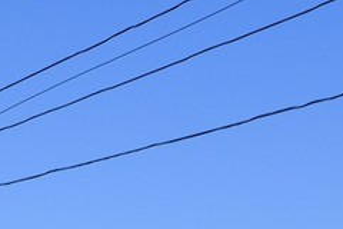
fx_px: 2220
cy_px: 647
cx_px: -710
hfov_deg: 7.6
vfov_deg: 5.6
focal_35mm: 233
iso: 400
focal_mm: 35
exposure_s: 1/320
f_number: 18
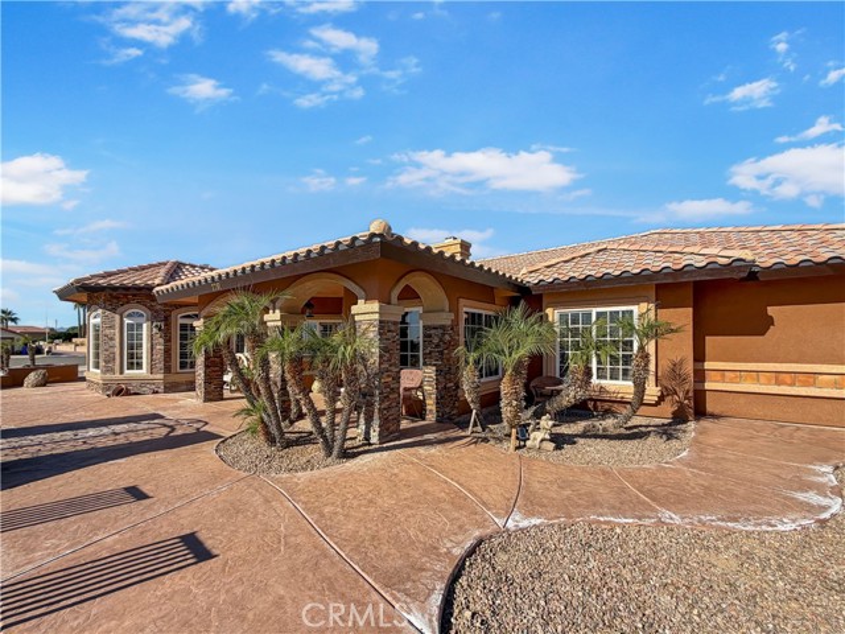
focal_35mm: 14
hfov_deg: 102.1
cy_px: 317
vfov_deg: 85.7
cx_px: 422
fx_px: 342
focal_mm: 2.22
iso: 20
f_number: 2.2
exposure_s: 1/1000
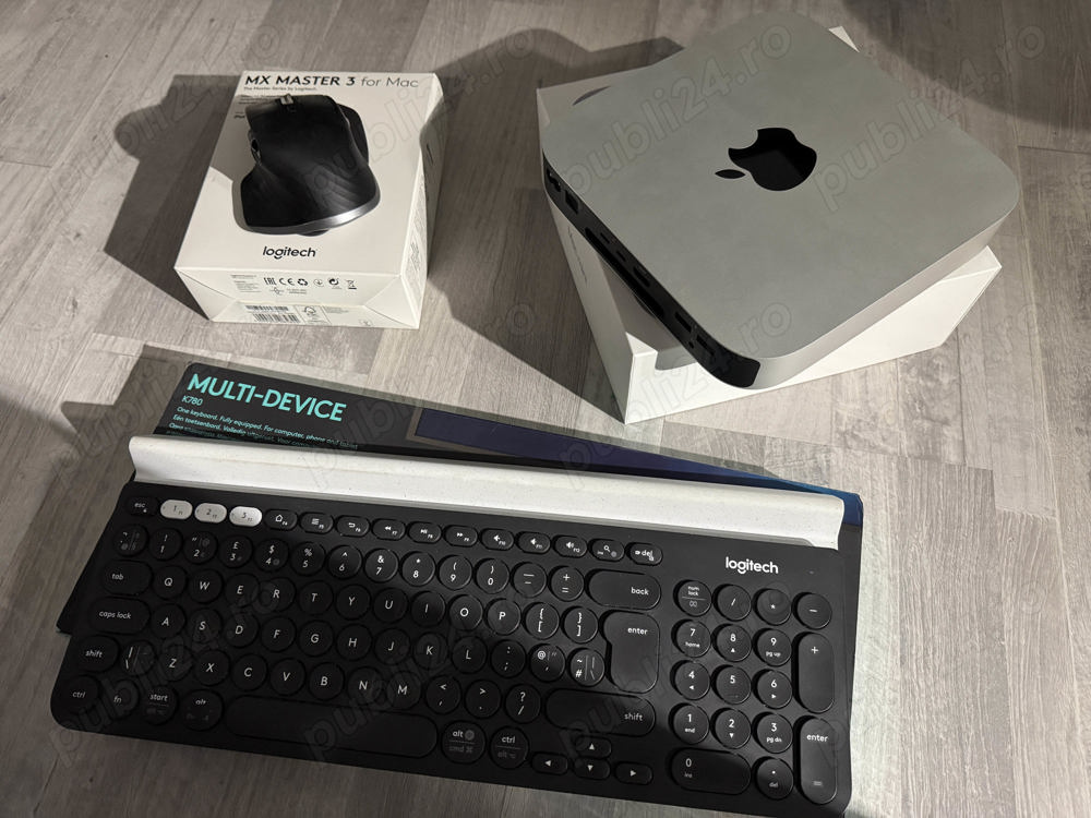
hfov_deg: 71.6
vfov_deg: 56.8
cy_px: 409
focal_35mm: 24
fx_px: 756
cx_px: 546
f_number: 1.78
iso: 640
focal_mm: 6.76
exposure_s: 1/57
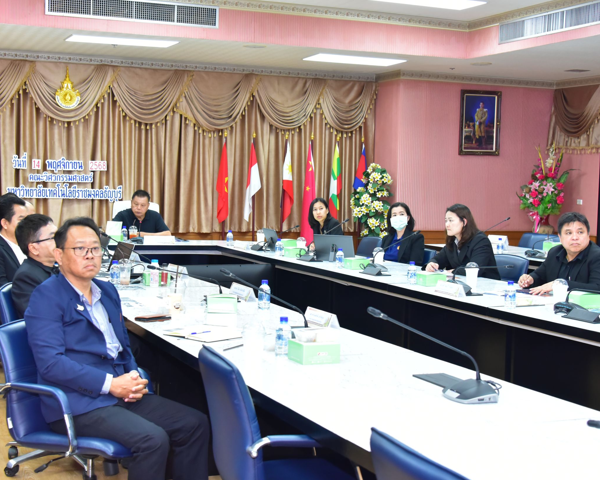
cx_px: 303
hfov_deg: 34.1
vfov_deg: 27.6
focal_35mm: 55
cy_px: 239
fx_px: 977
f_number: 5.6
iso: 3200
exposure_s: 1/200
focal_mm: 48
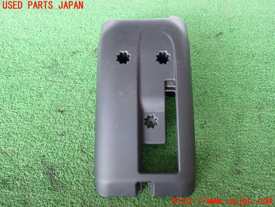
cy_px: 104
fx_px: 254
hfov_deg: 56.8
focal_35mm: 32
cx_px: 138
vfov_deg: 44.2
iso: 400
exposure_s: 1/30
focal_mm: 5.79
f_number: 2.4
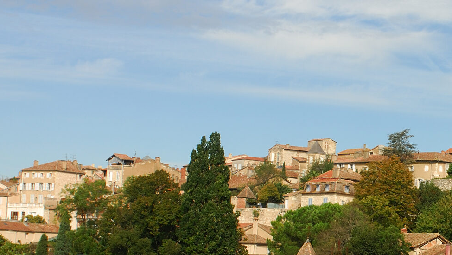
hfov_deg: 18.7
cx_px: 437
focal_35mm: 112
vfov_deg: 10.8
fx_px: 1343
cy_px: 196
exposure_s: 1/160
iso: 100
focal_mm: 28
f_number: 8
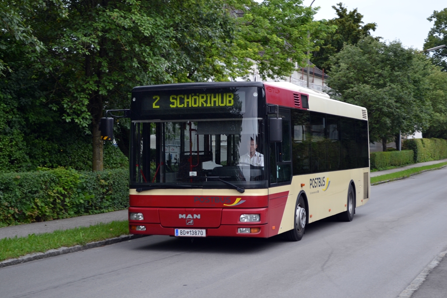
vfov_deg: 20.2
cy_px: 149
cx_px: 224
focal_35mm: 68
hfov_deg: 29.9
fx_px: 838
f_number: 5.6
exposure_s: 1/125
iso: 180
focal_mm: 45
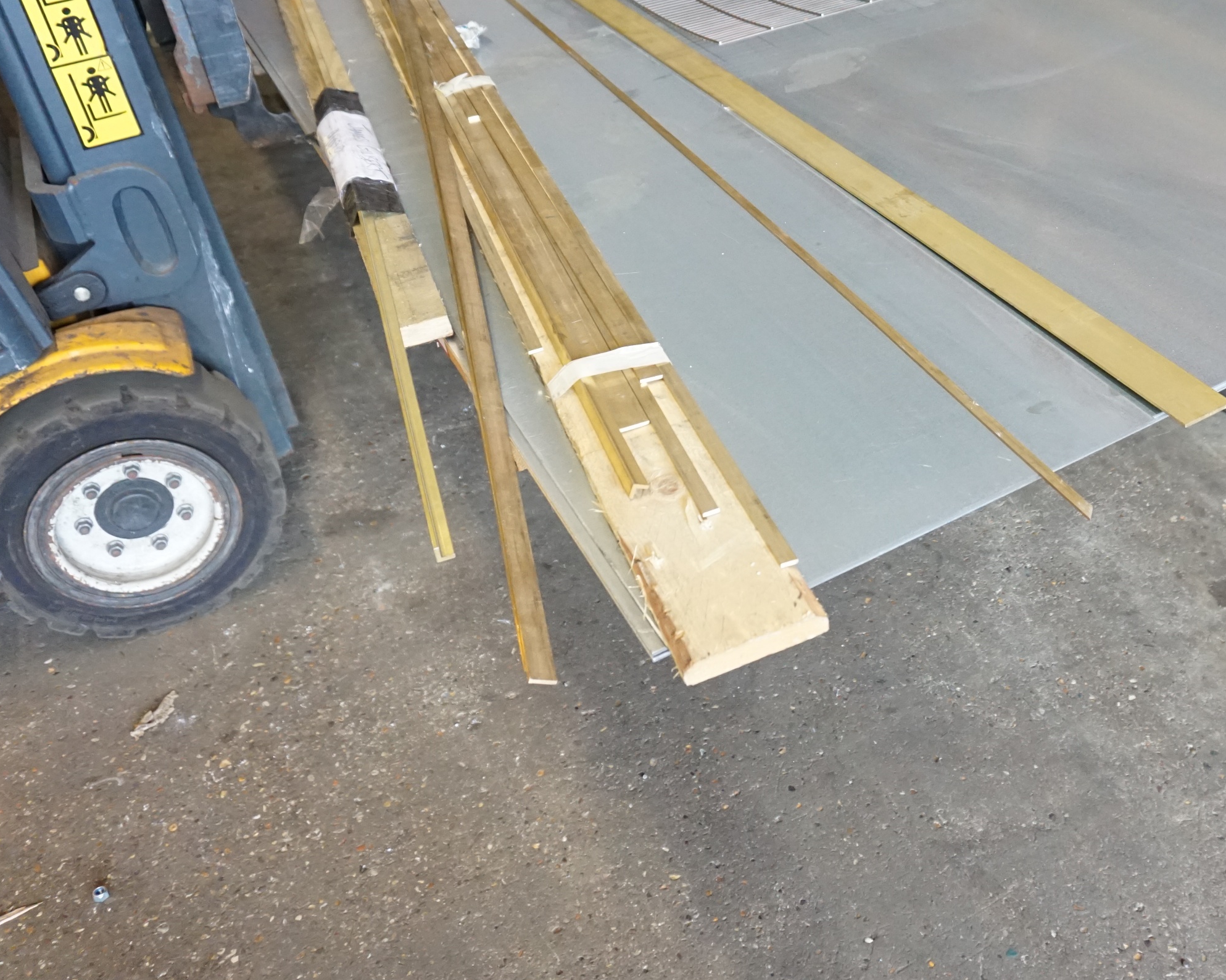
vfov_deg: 39.7
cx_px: 912
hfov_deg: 47.4
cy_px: 325
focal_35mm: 37
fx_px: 1343
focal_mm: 16
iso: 2500
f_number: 3.5
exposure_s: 1/160
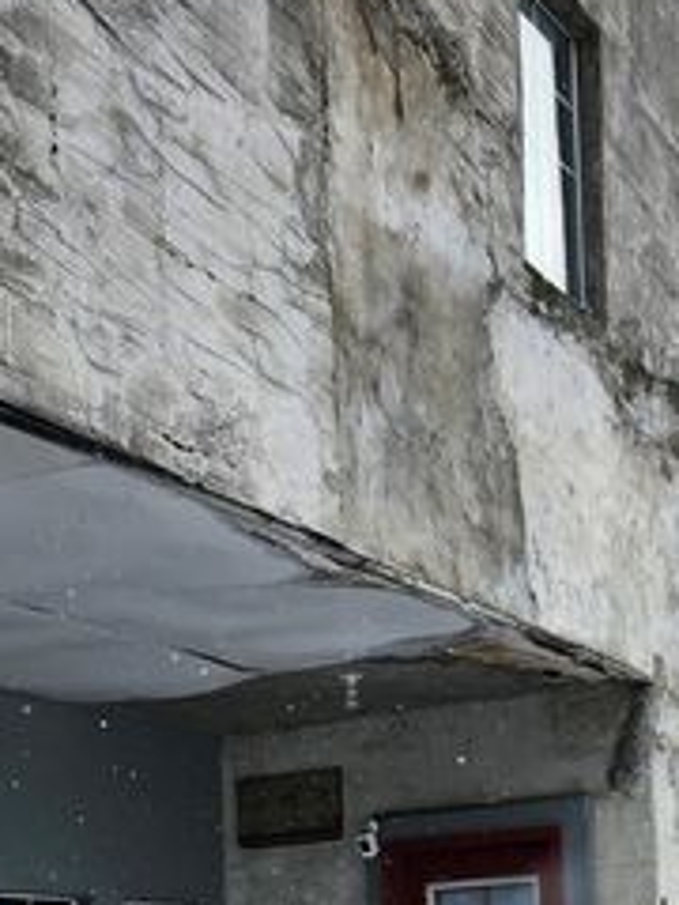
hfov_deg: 22.8
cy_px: 967
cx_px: 490
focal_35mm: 64
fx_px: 1674
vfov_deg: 27.9
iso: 25
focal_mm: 5.54
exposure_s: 1/1297
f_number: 1.8
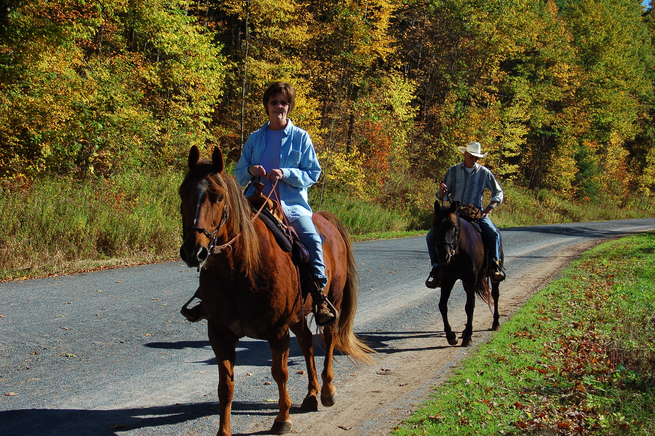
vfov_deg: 28.0
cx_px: 328
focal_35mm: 48
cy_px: 218
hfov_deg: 41.1
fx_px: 873
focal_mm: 32
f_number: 8
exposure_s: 1/250
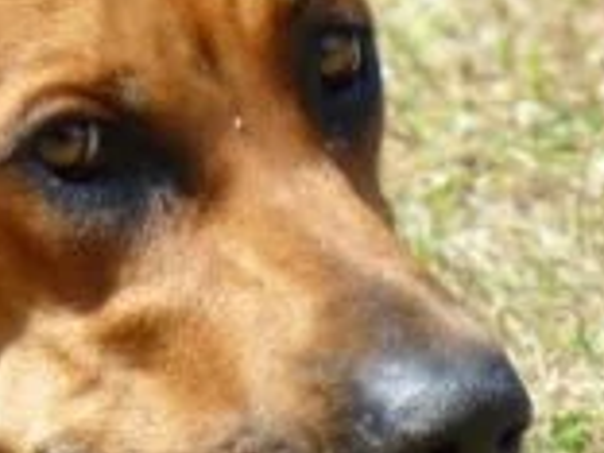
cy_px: 310
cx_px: -50
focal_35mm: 1051
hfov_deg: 1.9
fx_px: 18338
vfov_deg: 1.4
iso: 200
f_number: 6
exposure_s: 1/400
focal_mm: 73.1
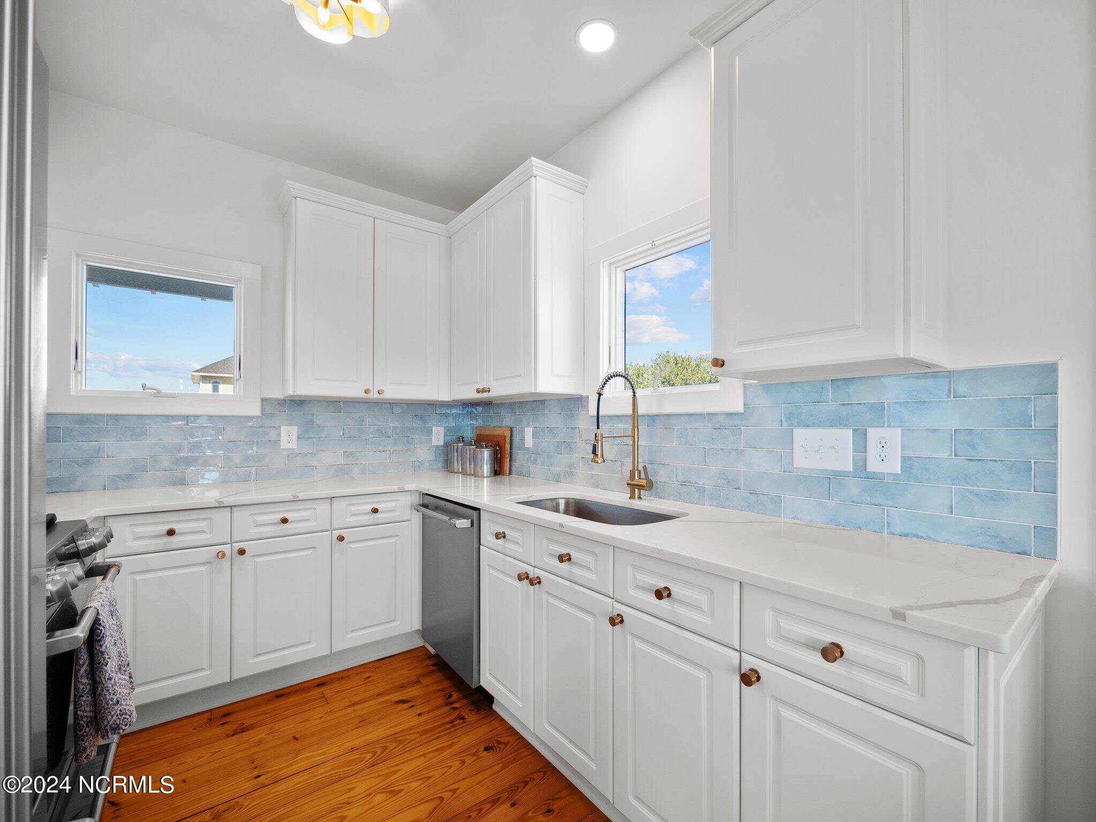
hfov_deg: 102.1
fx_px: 443
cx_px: 548
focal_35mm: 14
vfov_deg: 85.7
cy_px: 411
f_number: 4
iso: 200
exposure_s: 1/30
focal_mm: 7
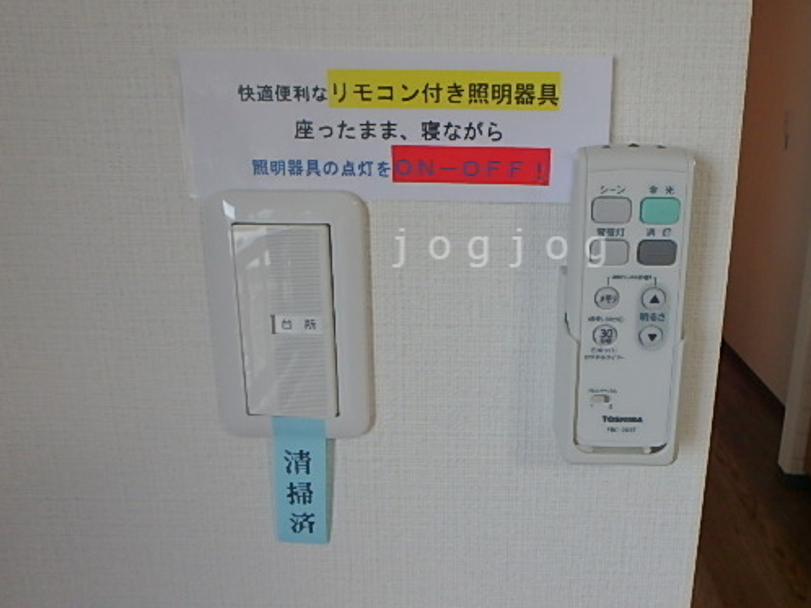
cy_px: 248
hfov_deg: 64.5
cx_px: 503
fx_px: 632
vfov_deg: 51.0
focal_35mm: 27
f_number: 3.5
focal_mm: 3.7
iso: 250
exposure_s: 1/125
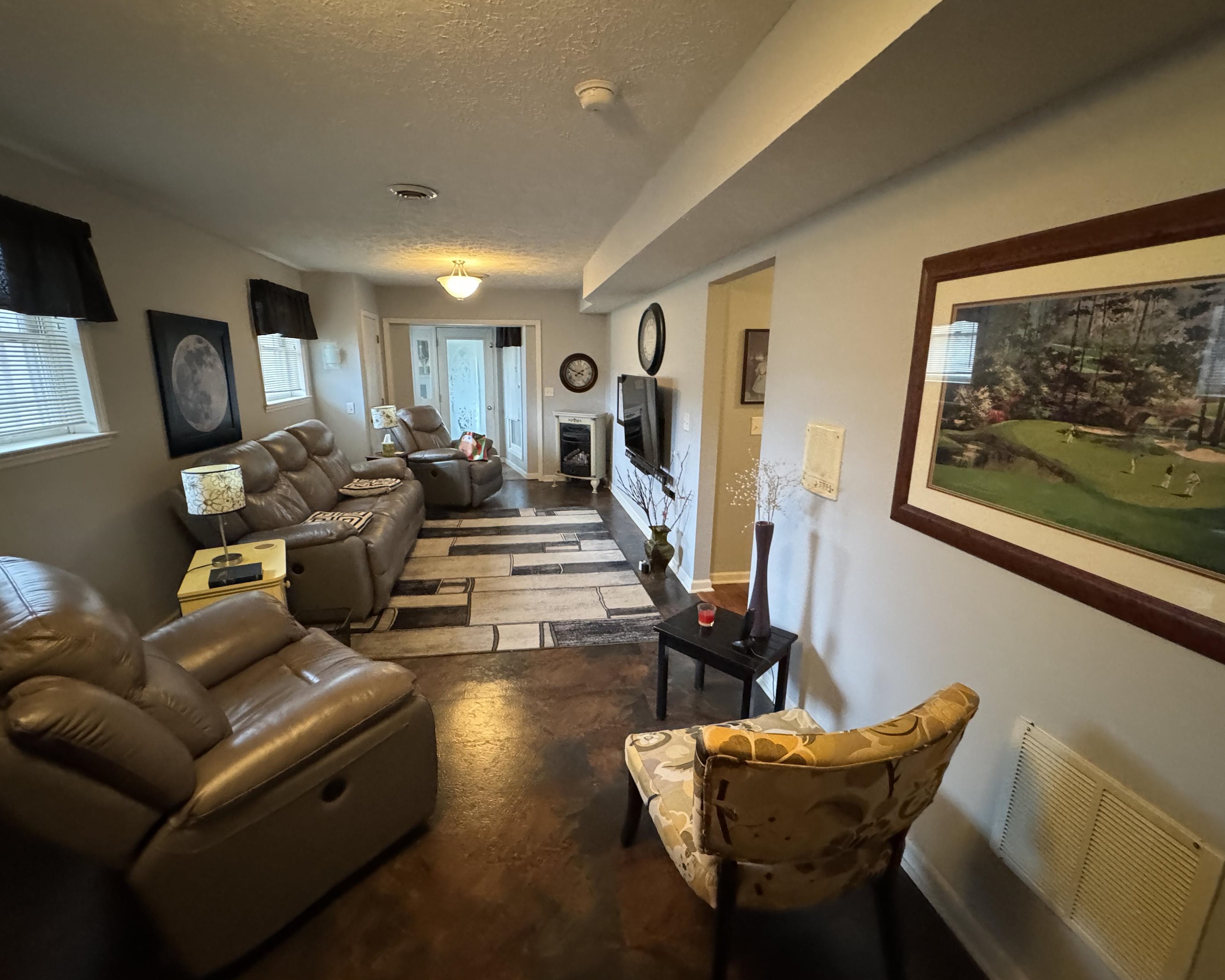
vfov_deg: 84.0
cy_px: 488
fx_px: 544
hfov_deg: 96.7
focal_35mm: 15
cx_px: 583
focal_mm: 2.22
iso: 1250
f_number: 2.2
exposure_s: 1/60
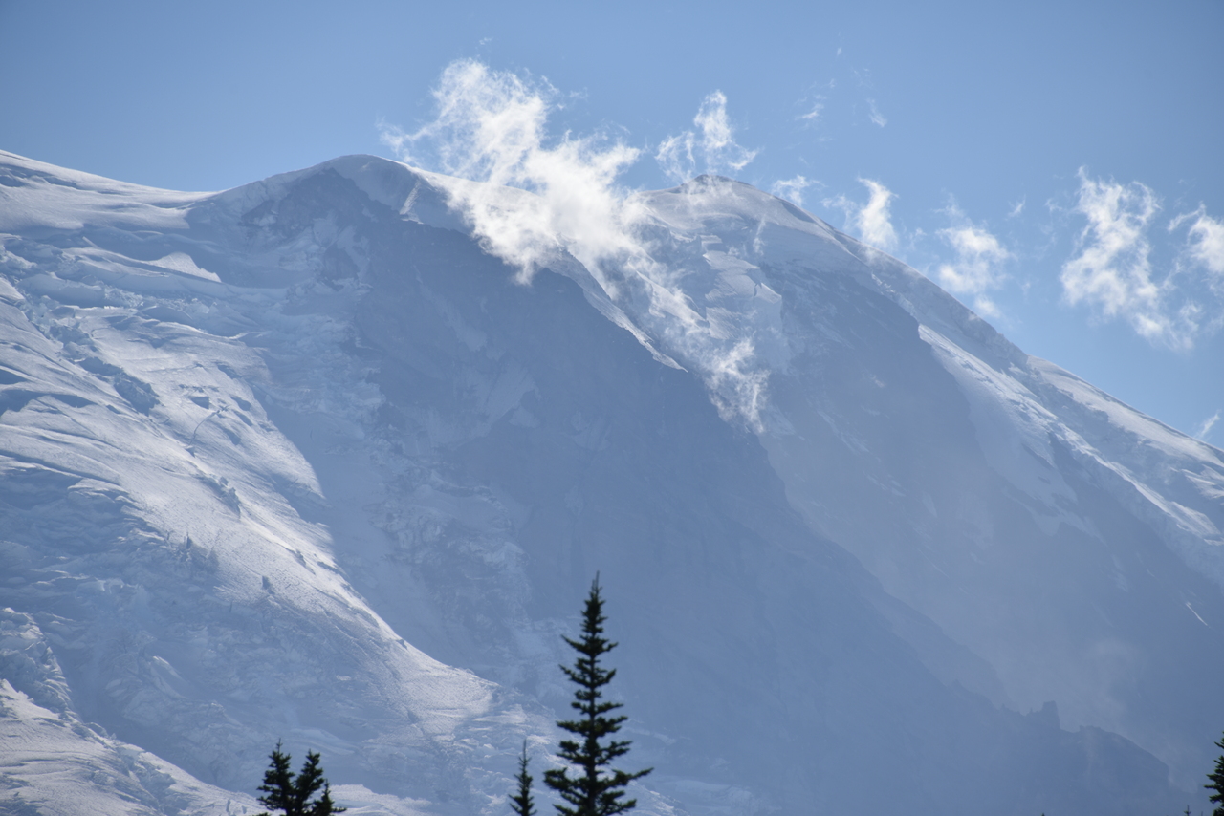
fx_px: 10202
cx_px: 612
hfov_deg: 6.9
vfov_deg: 4.6
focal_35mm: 300
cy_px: 408
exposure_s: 1/640
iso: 100
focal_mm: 300
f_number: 9
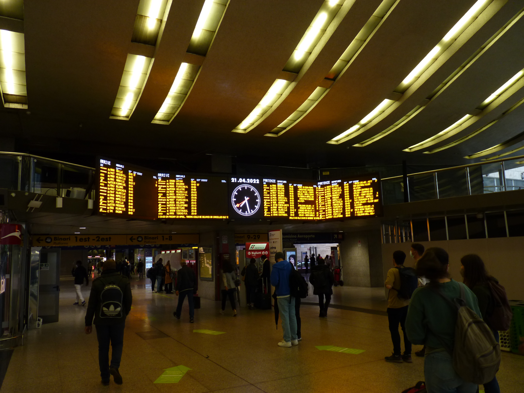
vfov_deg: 51.4
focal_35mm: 27
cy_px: 196
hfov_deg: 65.3
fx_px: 409
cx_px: 262
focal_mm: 4.8
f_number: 2.8
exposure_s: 1/30
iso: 160
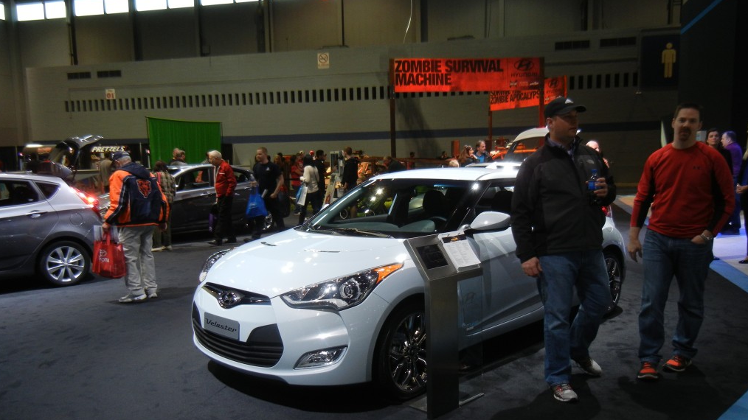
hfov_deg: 59.5
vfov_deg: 35.5
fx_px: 654
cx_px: 374
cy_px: 252
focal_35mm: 33
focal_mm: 5.4
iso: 255
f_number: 3.5
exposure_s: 1/64.3
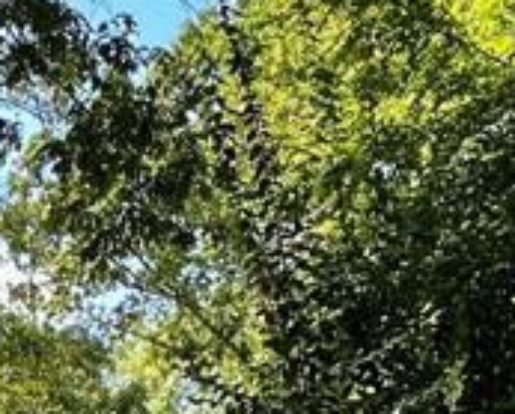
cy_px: 733
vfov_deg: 17.1
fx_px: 1145
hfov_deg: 23.8
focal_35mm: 75
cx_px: -45
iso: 32
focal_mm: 1.57
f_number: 1.8
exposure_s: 1/131
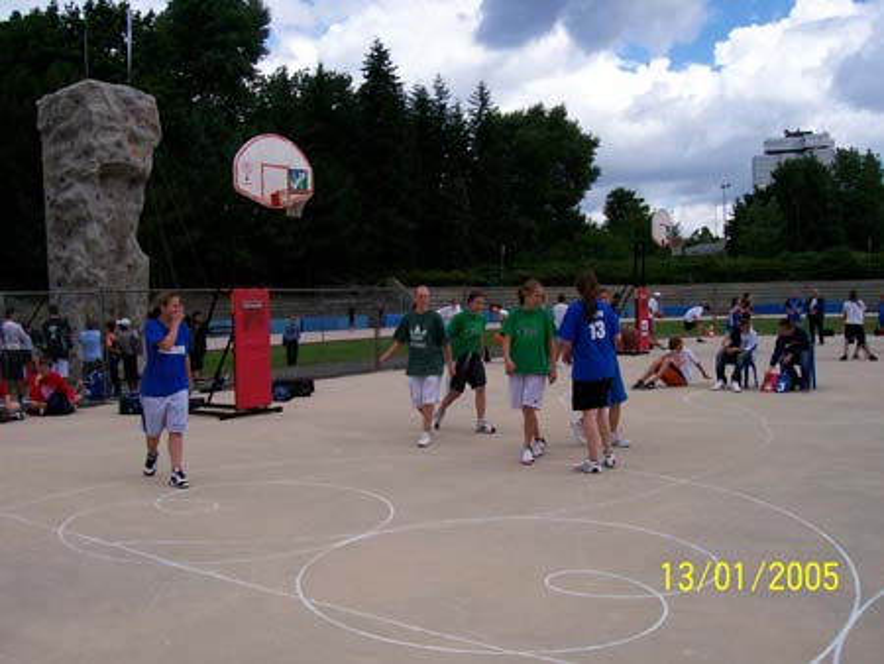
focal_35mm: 34
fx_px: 869
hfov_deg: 53.9
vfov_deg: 41.8
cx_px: 442
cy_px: 332
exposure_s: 1/582
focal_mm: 5.6
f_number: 5.1
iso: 80
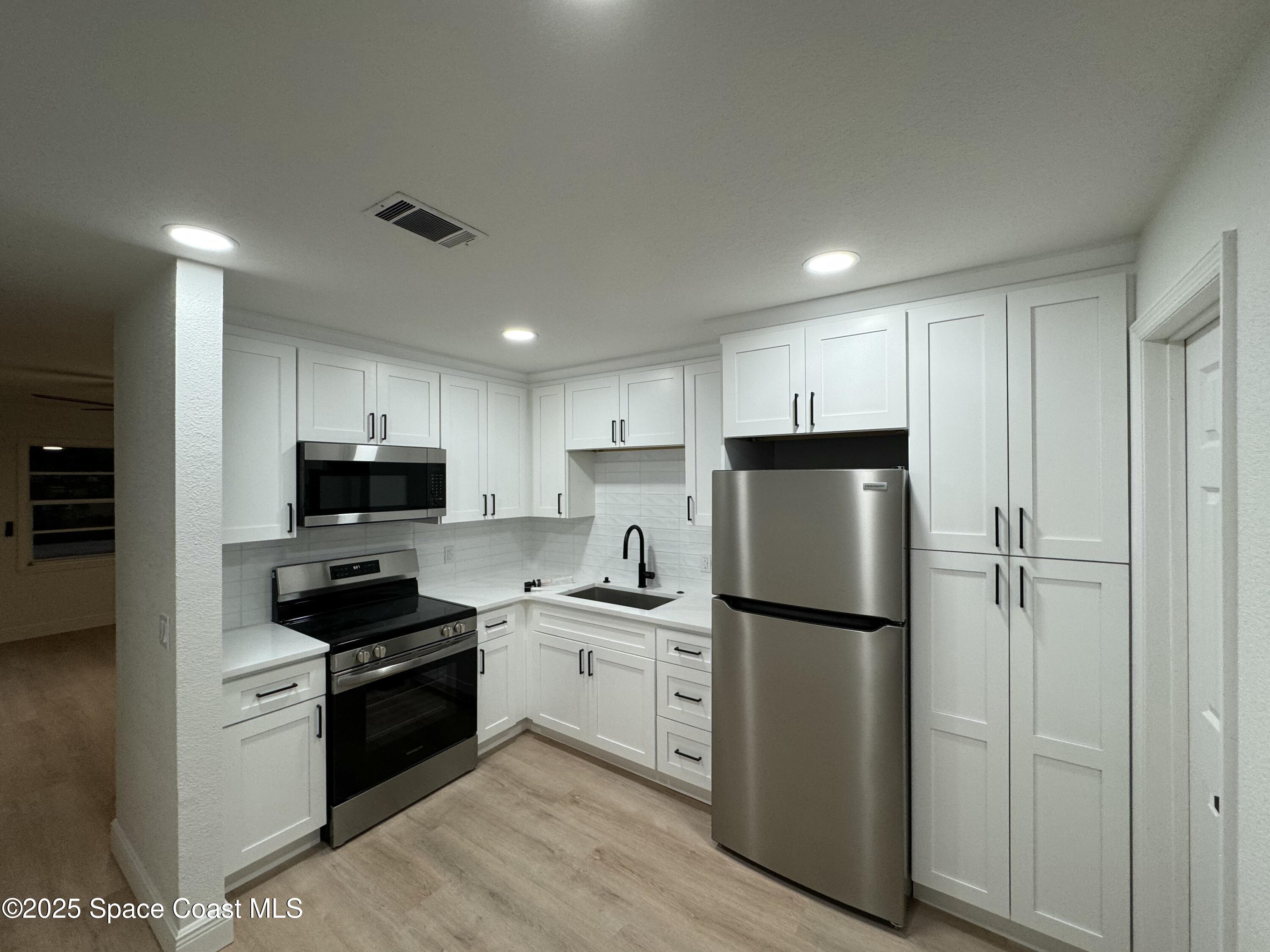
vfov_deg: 85.7
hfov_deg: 102.1
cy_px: 476
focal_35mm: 14
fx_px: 514
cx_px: 635
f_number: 2.2
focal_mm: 2.22
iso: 125
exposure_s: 1/120
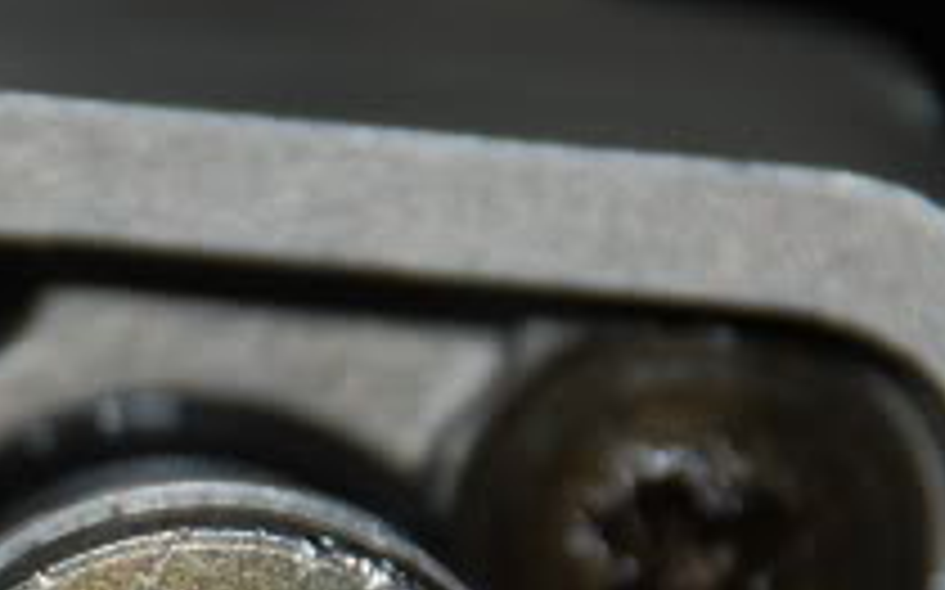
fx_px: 25882
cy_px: 804
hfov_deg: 2.1
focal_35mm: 1005
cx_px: -304
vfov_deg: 1.3
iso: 100
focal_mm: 135
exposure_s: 1/125
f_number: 5.6
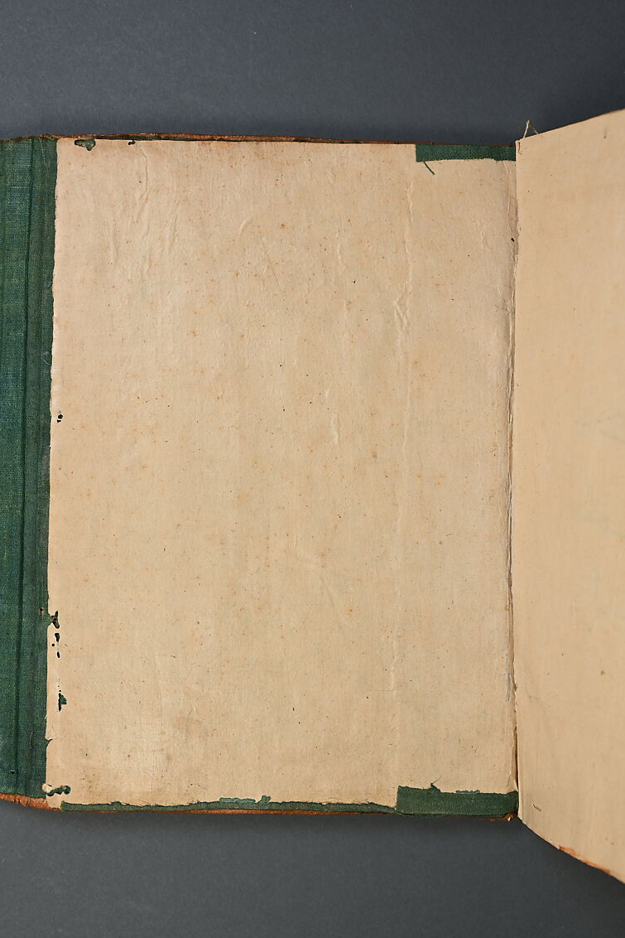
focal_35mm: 53
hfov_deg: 25.5
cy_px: 484
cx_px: 325
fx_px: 1380
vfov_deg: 37.5
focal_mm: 50
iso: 250
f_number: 5.6
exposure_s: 1/100
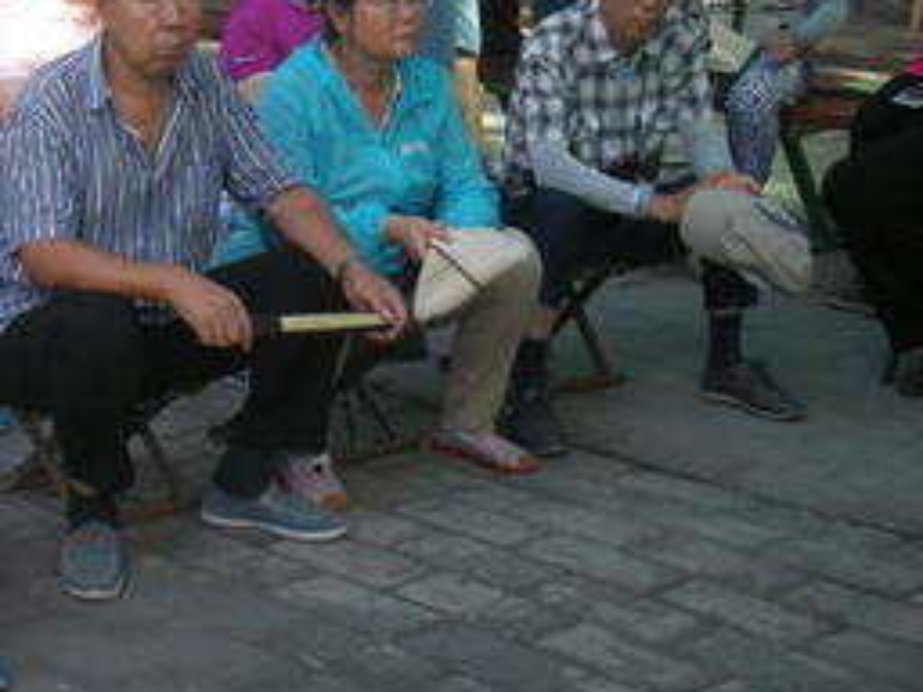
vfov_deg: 17.9
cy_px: 198
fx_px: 2186
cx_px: 101
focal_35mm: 82
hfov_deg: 23.2
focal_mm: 5.8
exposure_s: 1/88.5
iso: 50
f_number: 2.8
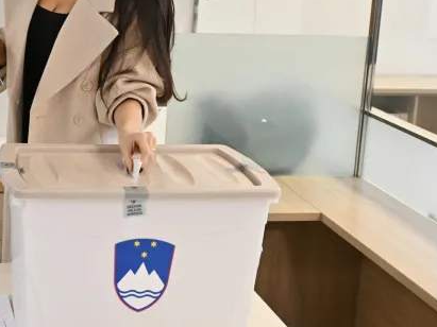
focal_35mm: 64
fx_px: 808
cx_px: 62
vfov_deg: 22.8
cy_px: 95
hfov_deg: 29.3
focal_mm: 36
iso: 2500
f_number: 4.5
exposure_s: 1/200
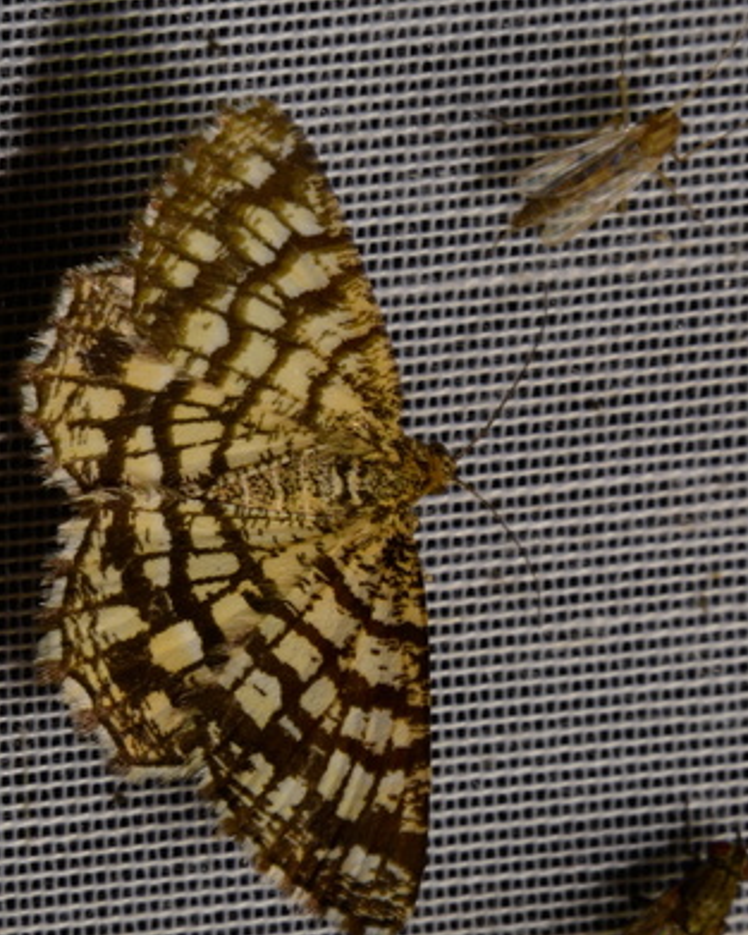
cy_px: 493
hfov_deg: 6.4
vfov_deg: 8.0
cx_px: 294
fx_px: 6693
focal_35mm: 242
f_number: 25
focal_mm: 85
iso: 100
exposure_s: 1/60
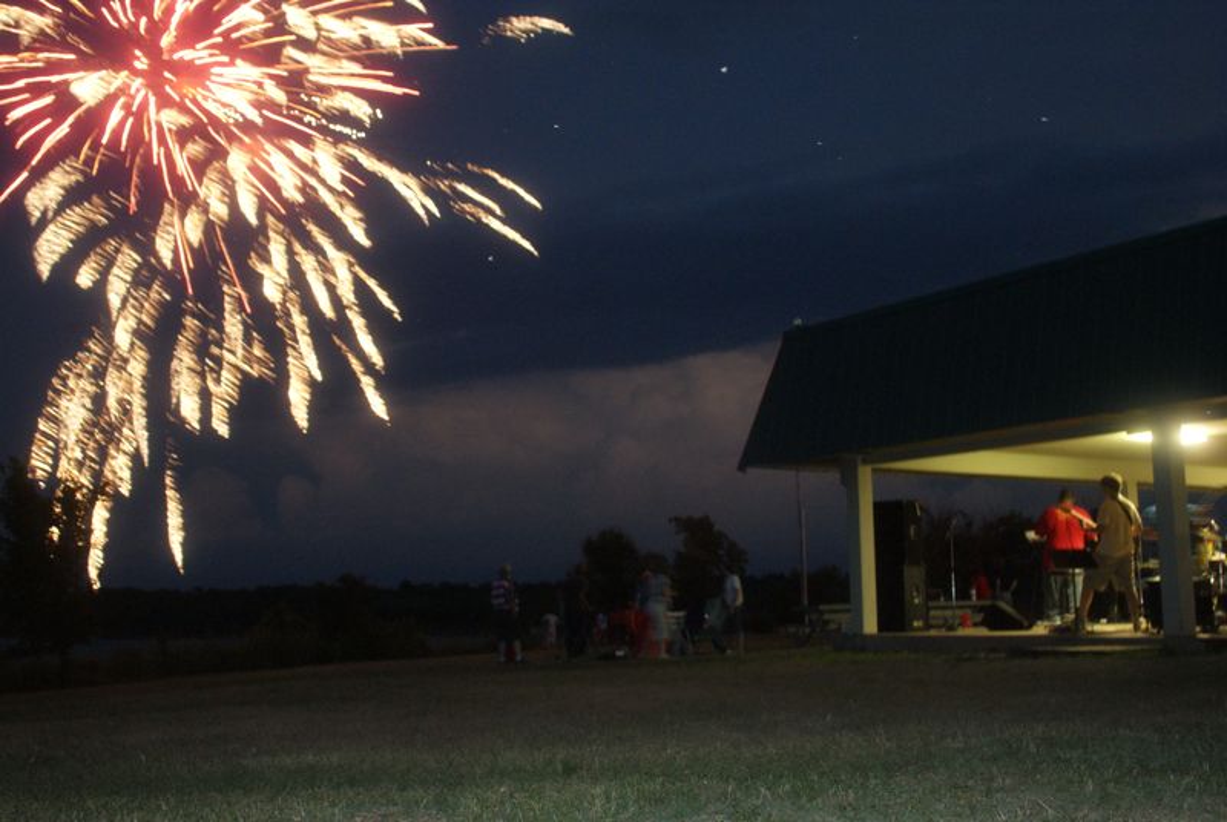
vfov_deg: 37.0
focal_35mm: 36
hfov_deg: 53.1
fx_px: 1229
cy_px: 411
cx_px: 614
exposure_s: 1/2.5
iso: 800
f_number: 5.6
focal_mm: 24
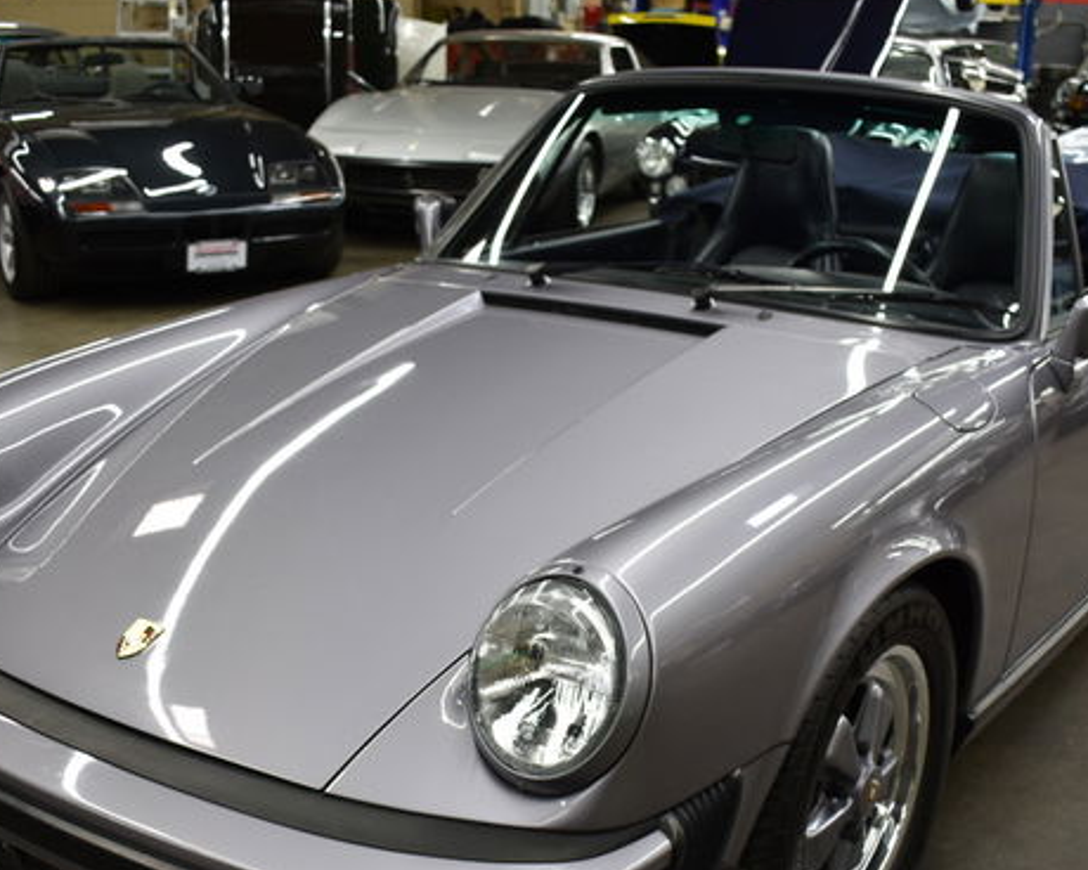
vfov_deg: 31.8
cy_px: 593
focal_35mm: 47
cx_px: 570
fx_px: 1513
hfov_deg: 39.5
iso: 250
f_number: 3.5
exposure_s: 1/30
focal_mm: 20
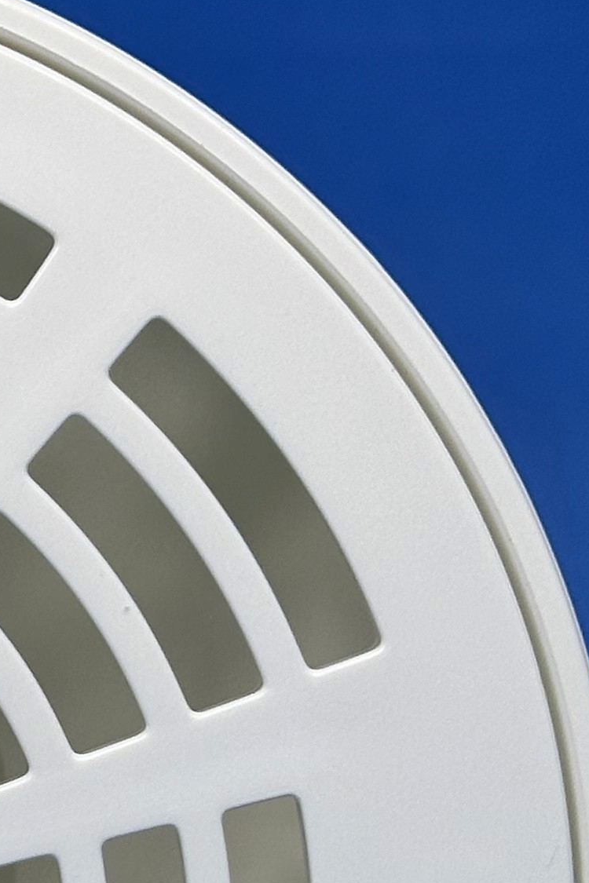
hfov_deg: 7.5
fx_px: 4393
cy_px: 861
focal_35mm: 179
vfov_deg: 11.4
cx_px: -406
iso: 64
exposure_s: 1/339
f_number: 1.78
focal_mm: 6.86
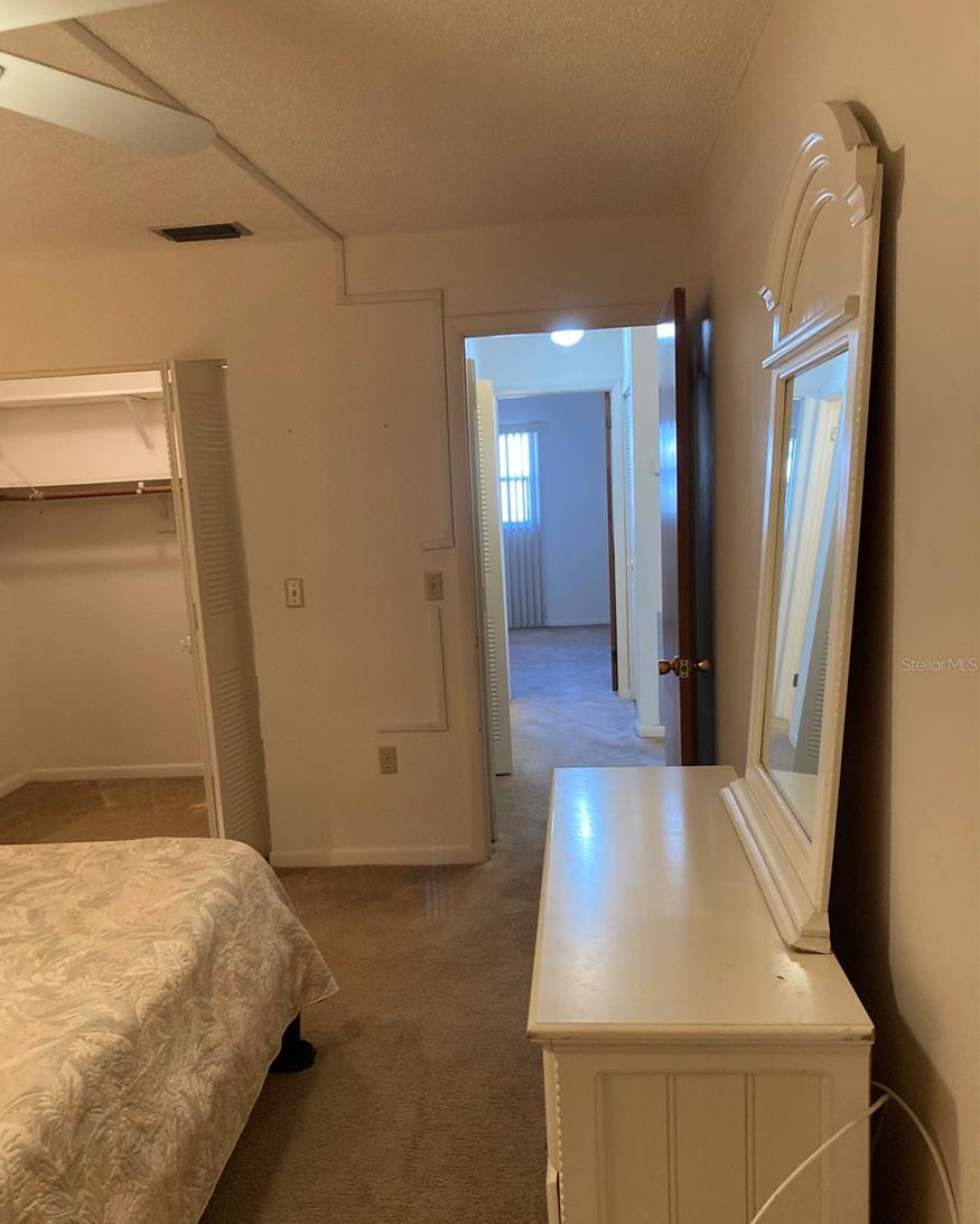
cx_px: 477
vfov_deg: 58.7
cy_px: 664
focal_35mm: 30
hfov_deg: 48.5
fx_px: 1087
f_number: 1.8
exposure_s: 1/60
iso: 250
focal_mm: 3.99
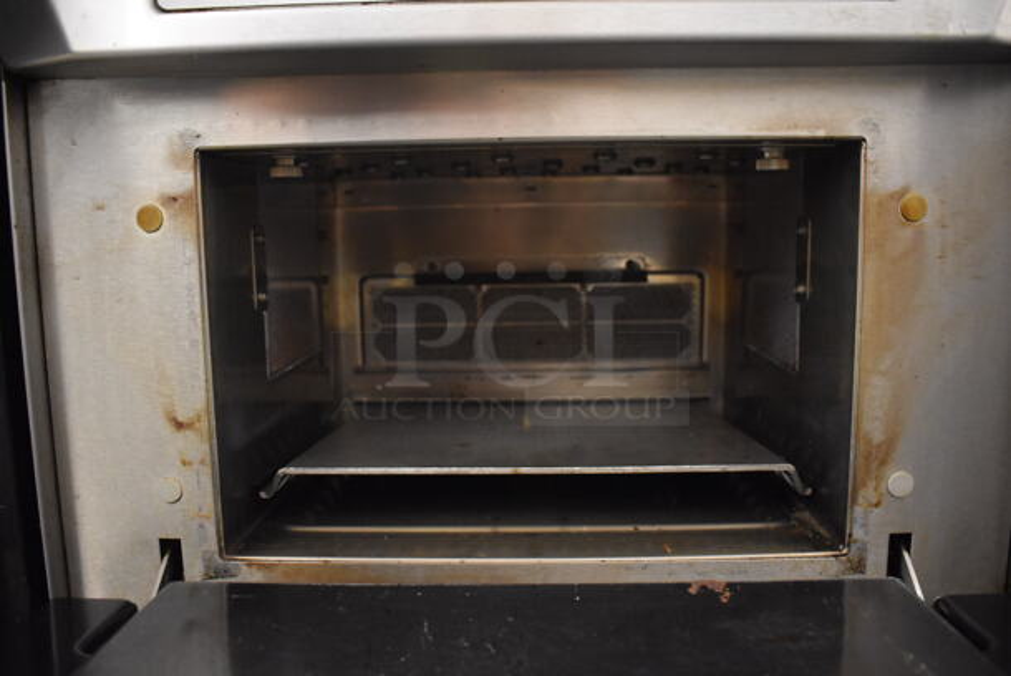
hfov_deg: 61.9
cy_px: 338
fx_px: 843
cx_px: 506
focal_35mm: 30
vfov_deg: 43.7
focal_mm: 20
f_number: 3.5
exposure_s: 1/10
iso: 3200
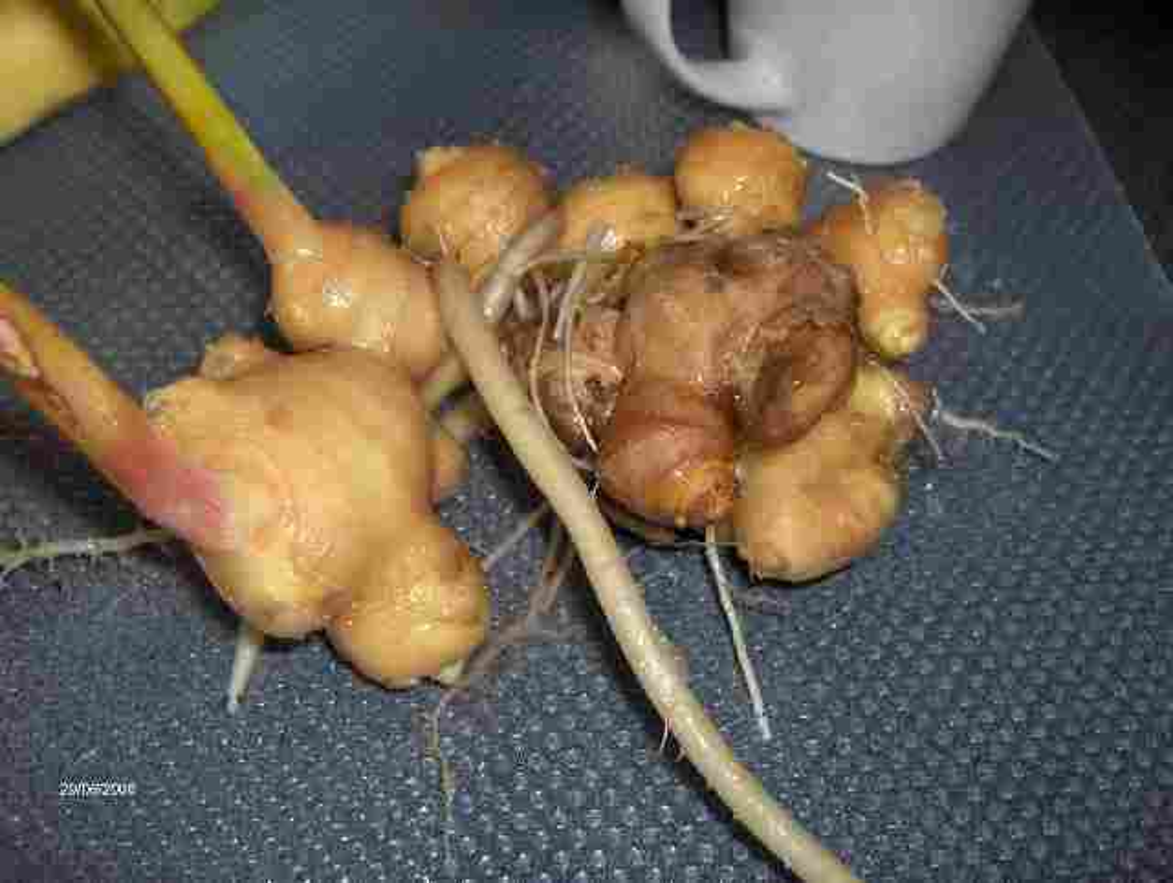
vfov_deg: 36.9
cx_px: 586
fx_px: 1324
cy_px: 442
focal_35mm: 39
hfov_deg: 47.8
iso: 100
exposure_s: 1/60
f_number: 2.8
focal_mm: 8
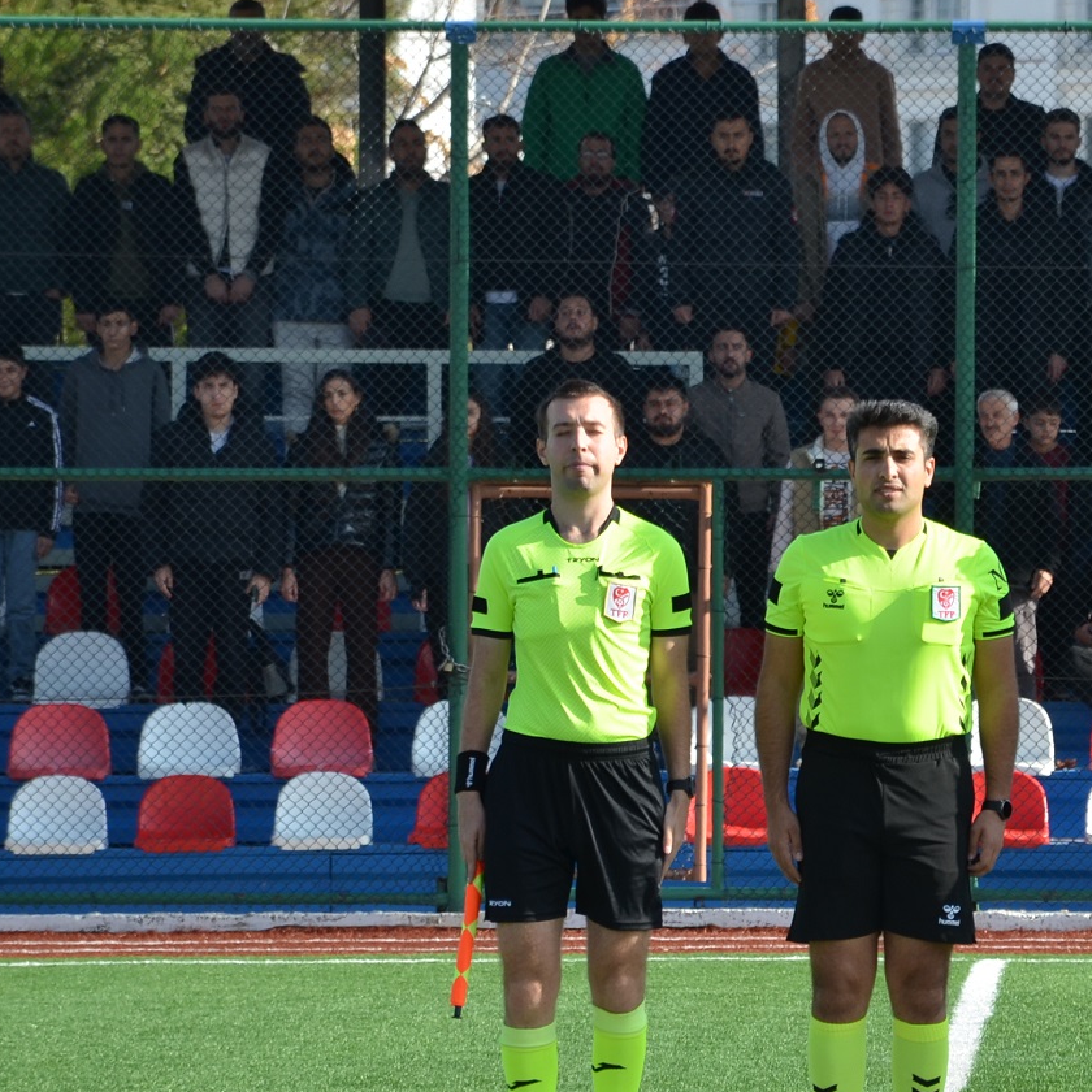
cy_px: 551
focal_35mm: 424
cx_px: 901
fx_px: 15133
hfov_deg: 4.1
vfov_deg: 4.1
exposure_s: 1/640
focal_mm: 140
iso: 200
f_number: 6.3
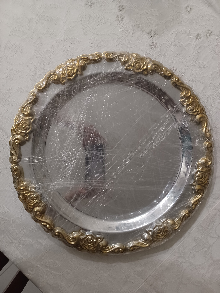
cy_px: 146
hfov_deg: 54.9
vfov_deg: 69.4
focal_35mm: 25
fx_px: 212
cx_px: 110
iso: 800
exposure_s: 1/20
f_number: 1.8
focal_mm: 4.6
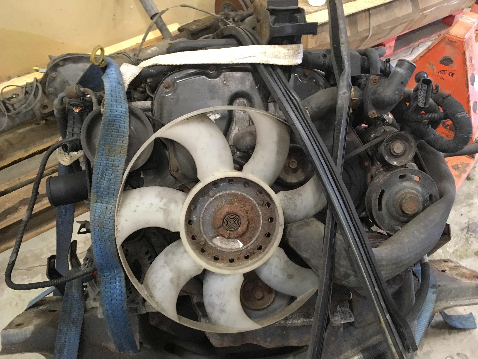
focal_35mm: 29
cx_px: 239
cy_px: 180
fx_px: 400
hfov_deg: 61.7
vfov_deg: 48.2
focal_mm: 4.15
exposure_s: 1/17
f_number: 2.2
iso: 250
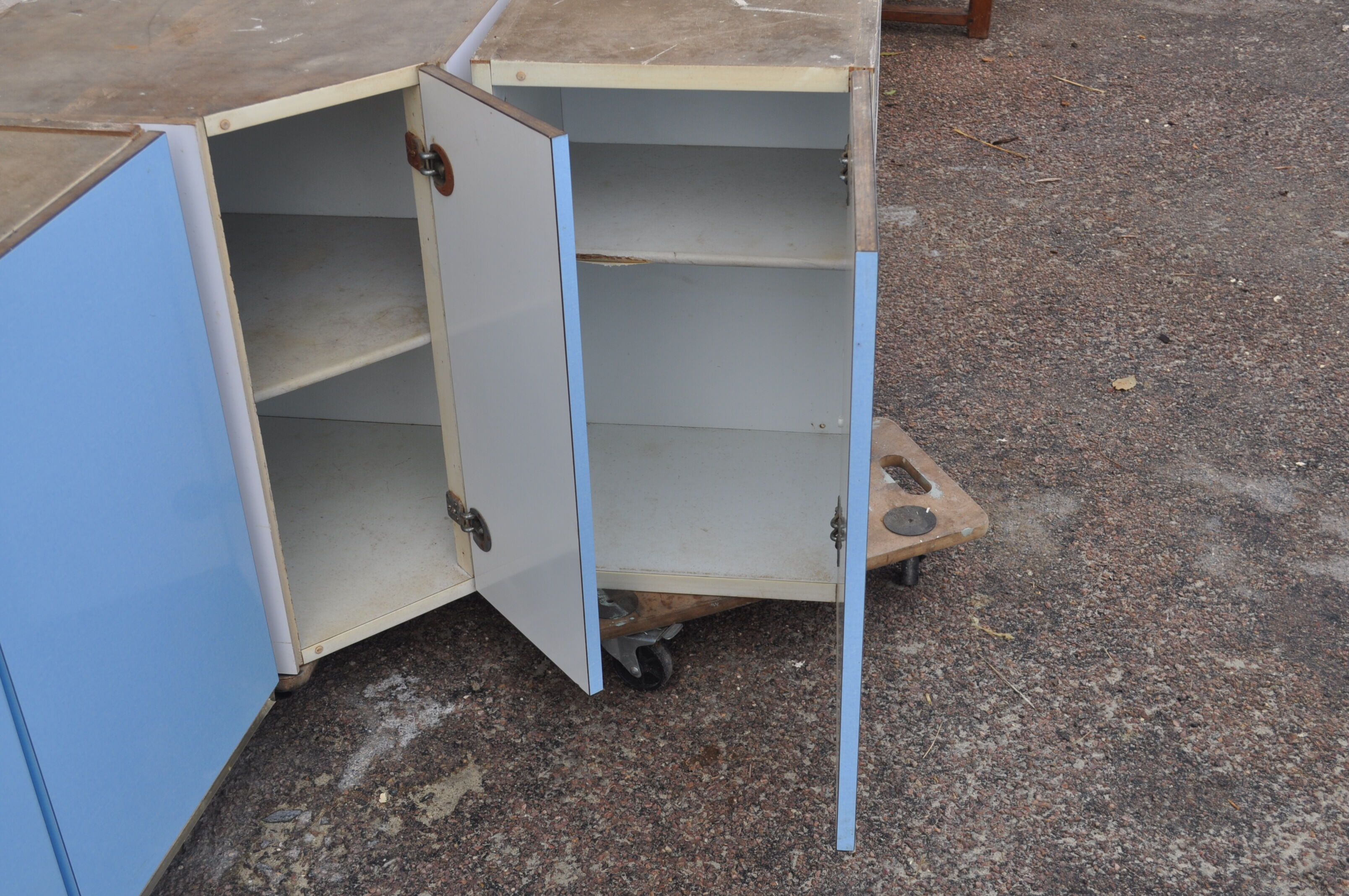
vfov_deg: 30.8
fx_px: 1628
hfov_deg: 45.0
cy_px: 448
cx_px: 674
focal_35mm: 44
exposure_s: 1/160
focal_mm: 29
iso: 200
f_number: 6.3
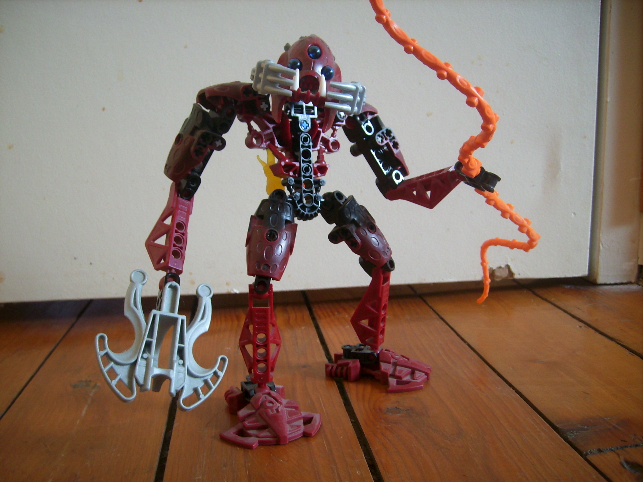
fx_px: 594
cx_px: 322
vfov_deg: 44.2
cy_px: 241
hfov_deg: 56.8
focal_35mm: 32
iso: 50
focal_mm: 5.99
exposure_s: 1/2
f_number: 2.8
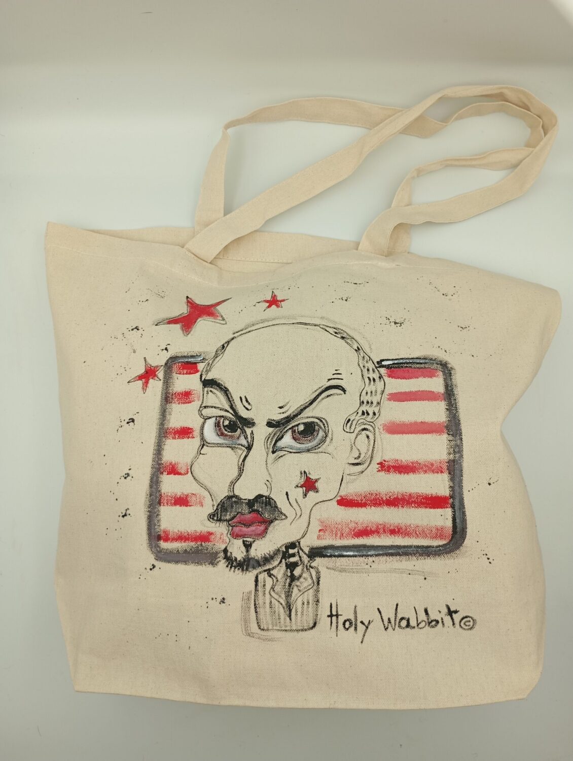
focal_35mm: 28
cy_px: 380
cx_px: 286
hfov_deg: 49.9
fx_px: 616
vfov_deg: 63.4
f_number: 1.8
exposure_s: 1/100
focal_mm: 4.27
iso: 131
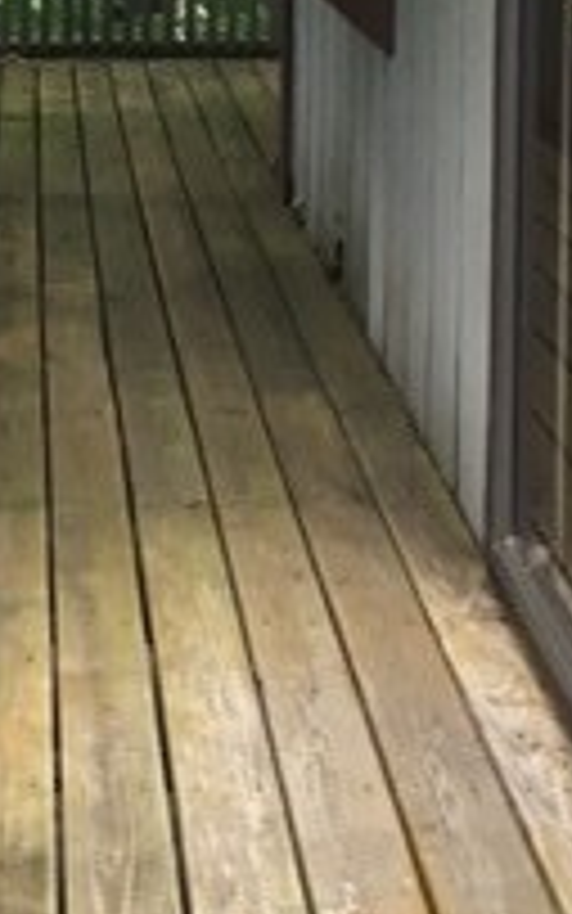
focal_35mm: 97
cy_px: 14
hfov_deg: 13.3
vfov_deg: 20.8
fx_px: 2418
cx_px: 23
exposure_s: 1/30
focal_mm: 4.15
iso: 25
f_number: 2.2
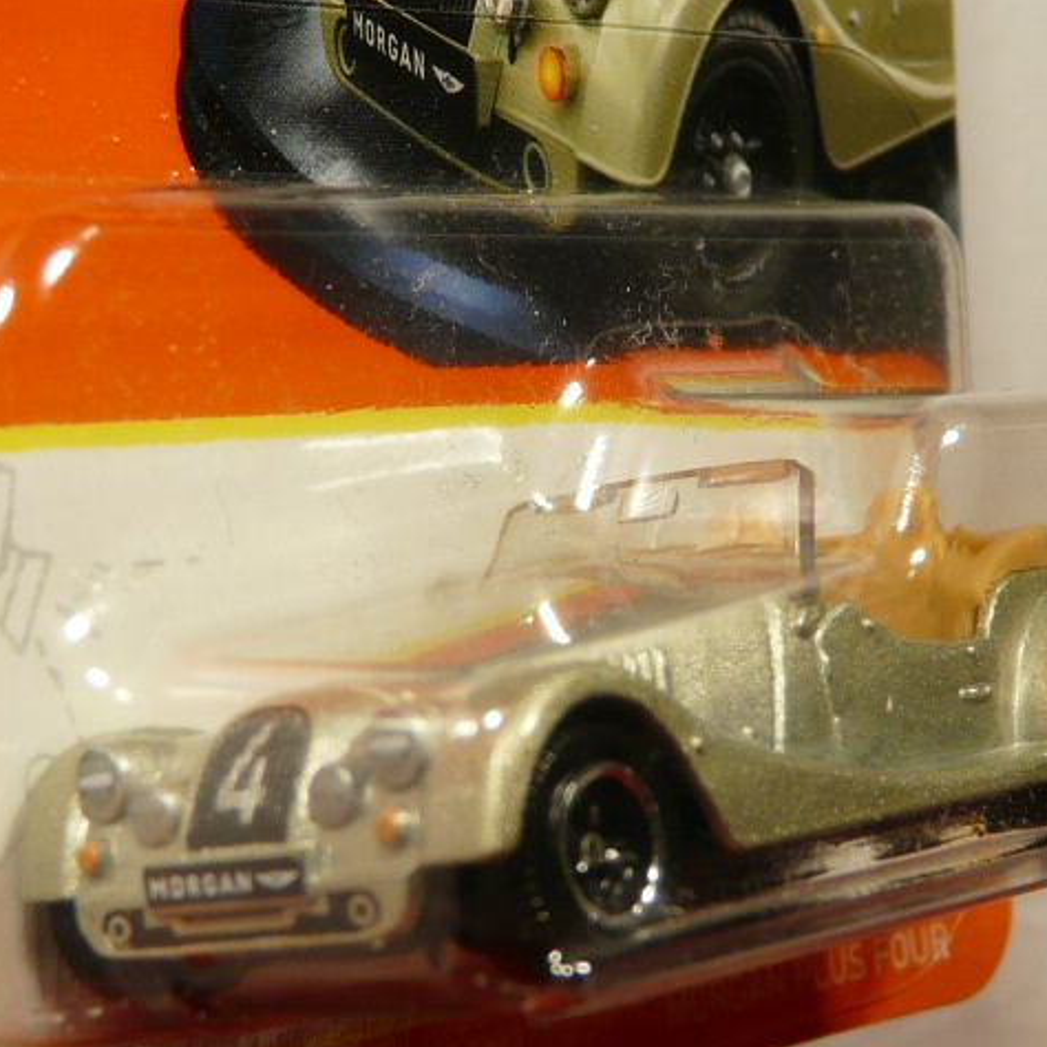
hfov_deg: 16.6
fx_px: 3593
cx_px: 623
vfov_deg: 16.6
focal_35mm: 105
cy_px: 524
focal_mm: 9
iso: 100
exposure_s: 1/80
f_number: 3.2
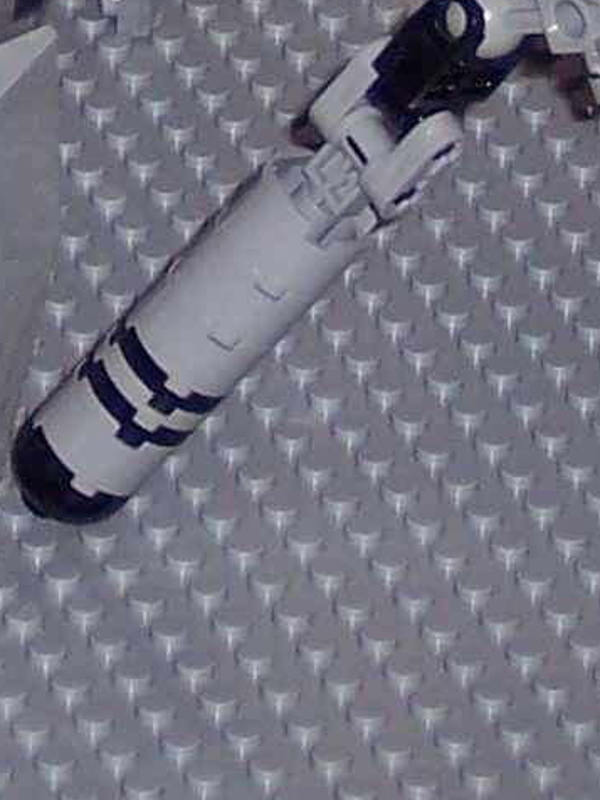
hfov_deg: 3.1
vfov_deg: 4.2
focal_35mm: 468
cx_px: -782
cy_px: -963
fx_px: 10816
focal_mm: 16
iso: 100
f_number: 4
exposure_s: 1/90
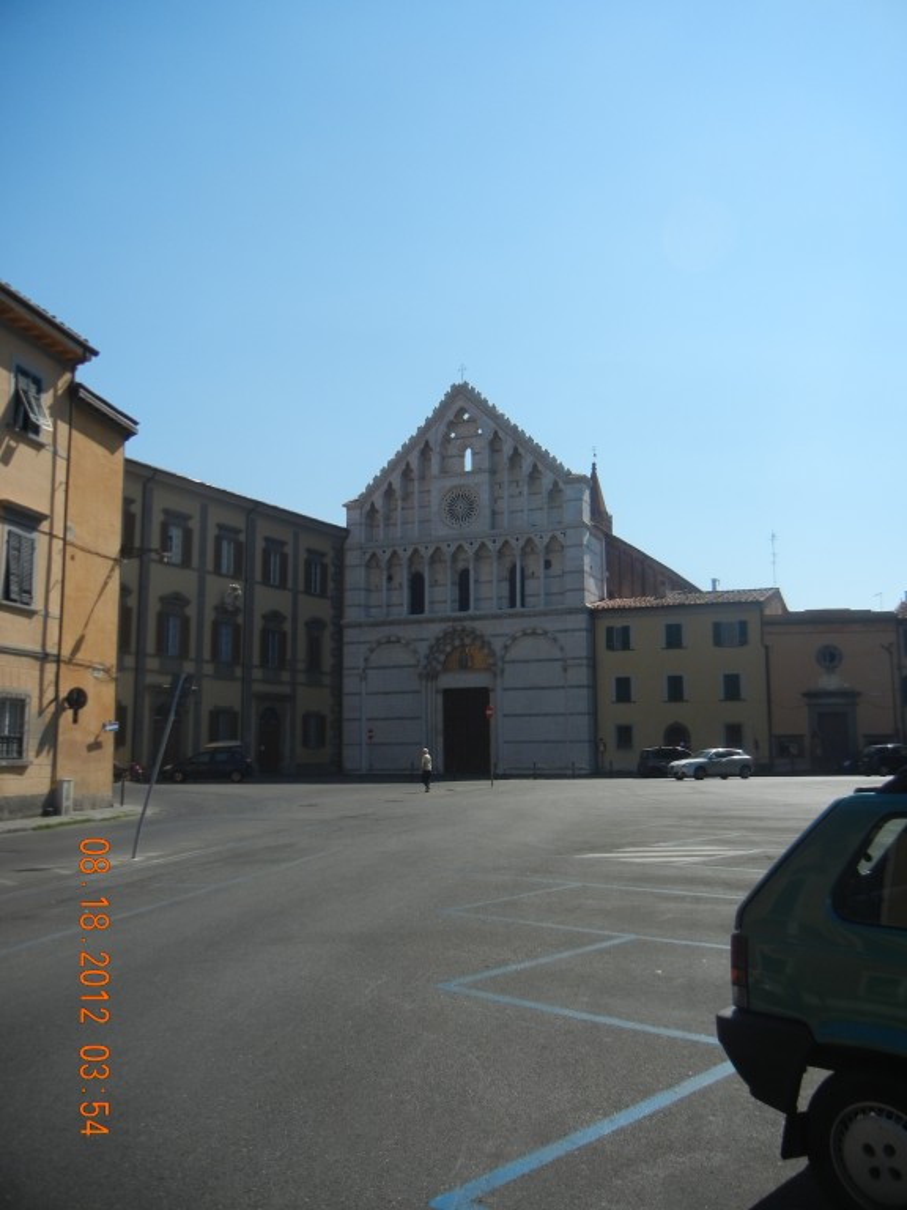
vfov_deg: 60.0
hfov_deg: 46.8
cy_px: 605
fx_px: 1048
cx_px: 454
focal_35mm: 30
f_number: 7
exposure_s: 1/553
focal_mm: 5.4
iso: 160
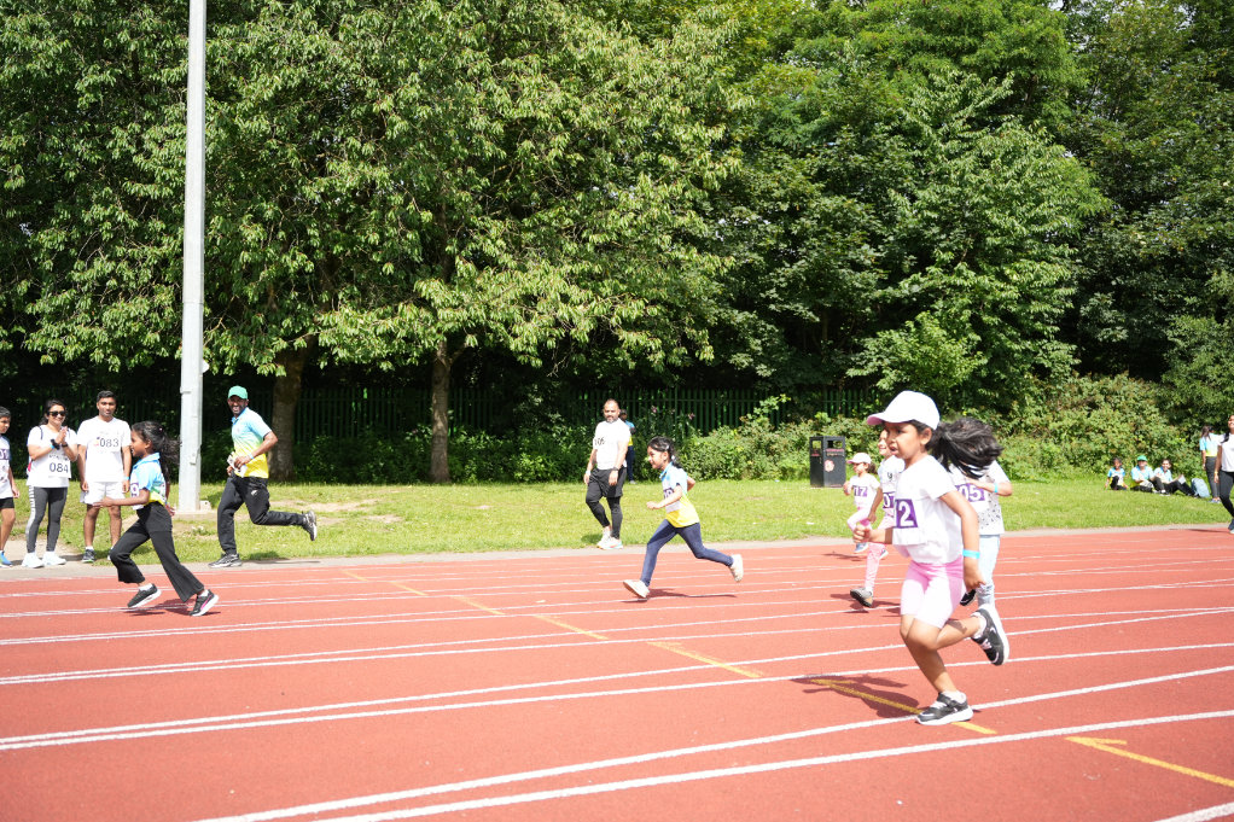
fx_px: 1141
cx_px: 617
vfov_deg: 39.6
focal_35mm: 33
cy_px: 411
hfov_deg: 56.8
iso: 400
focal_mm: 33.3
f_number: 2.8
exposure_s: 1/3200
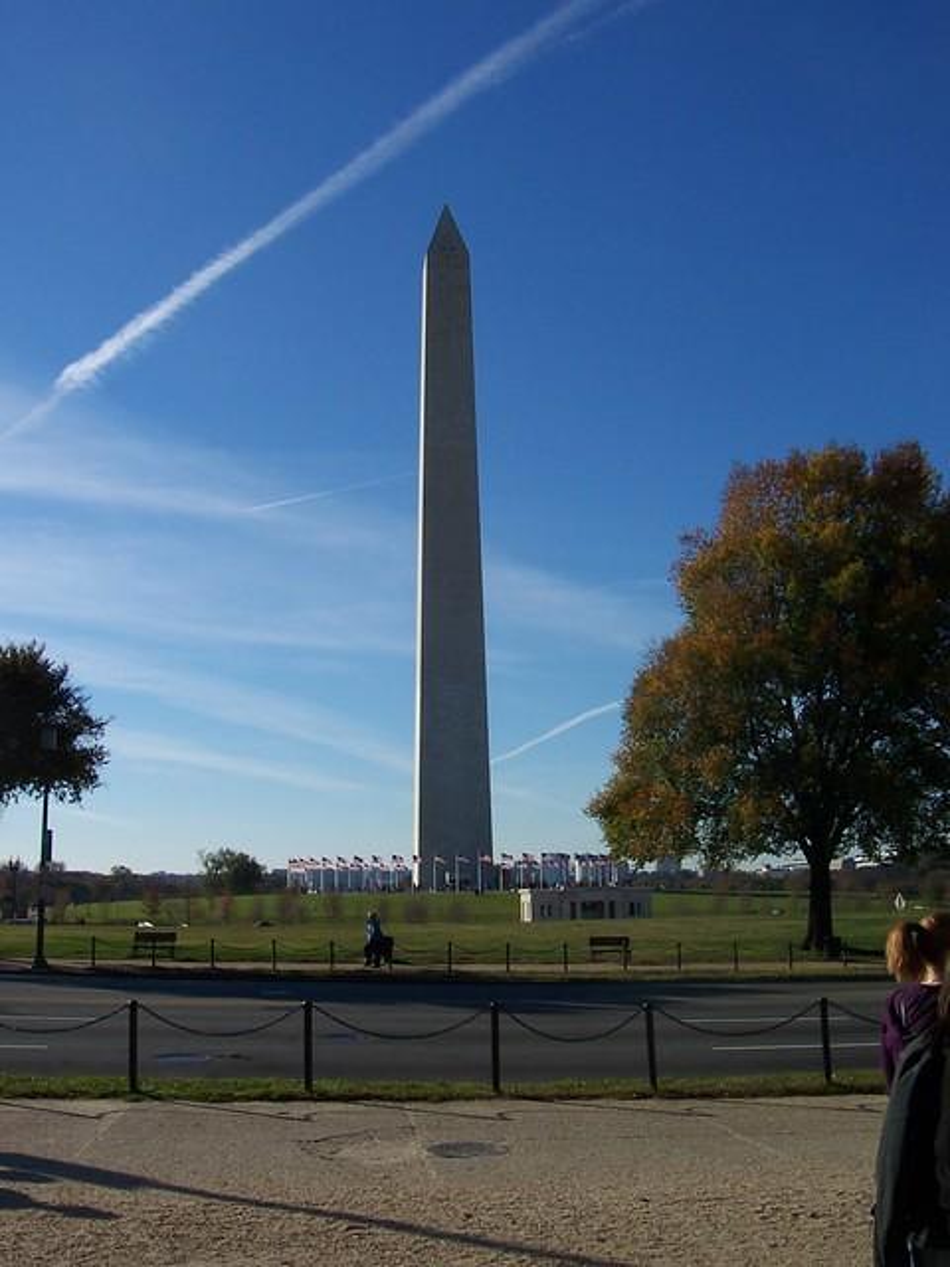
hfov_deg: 38.7
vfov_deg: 50.1
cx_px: 475
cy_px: 634
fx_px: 1354
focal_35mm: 37
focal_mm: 5.6
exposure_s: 1/1000
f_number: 5.6
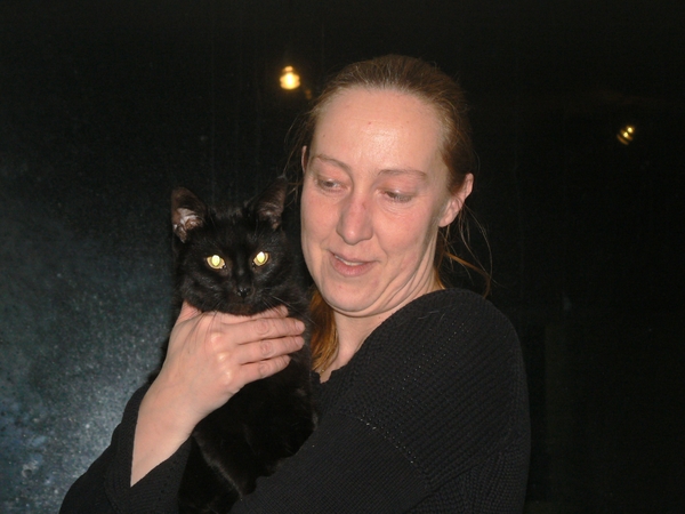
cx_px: 342
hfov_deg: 16.1
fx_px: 2414
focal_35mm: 122
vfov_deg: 12.1
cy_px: 257
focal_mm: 20.3
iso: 80
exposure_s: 1/30
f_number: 3.2
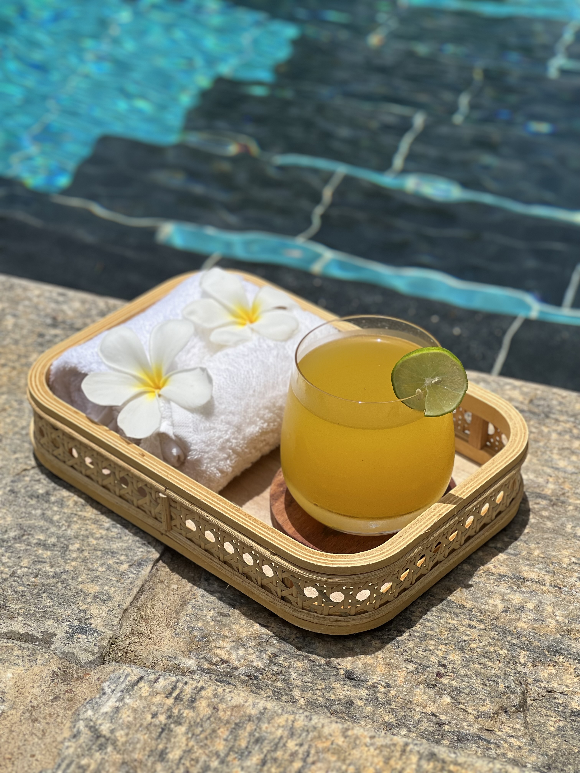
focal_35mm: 77
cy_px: 386
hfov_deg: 19.1
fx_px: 1720
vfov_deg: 25.3
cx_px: 290
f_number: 2.8
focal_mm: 9
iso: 32
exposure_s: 1/1754
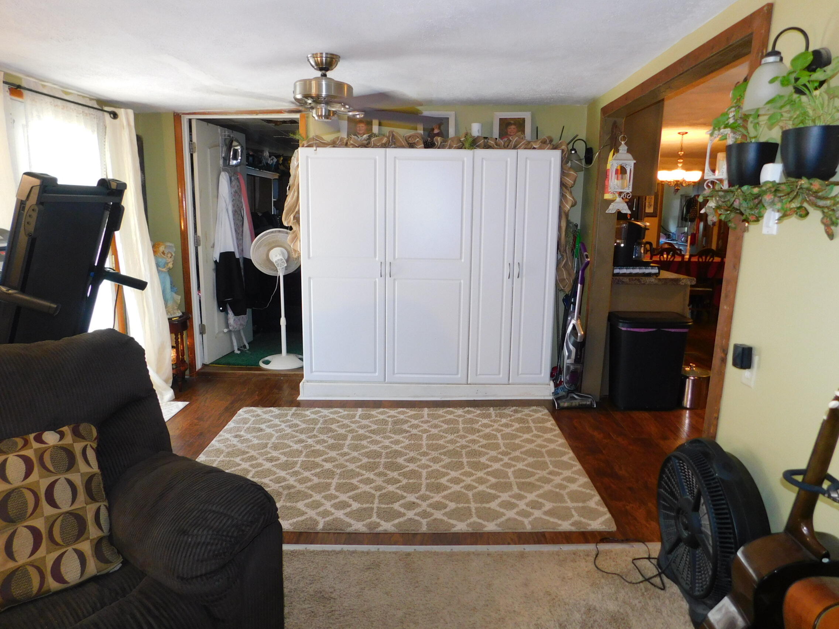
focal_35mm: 23
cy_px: 314
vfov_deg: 58.9
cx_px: 420
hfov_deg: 73.9
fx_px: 557
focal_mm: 4
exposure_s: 1/30
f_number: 3
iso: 200
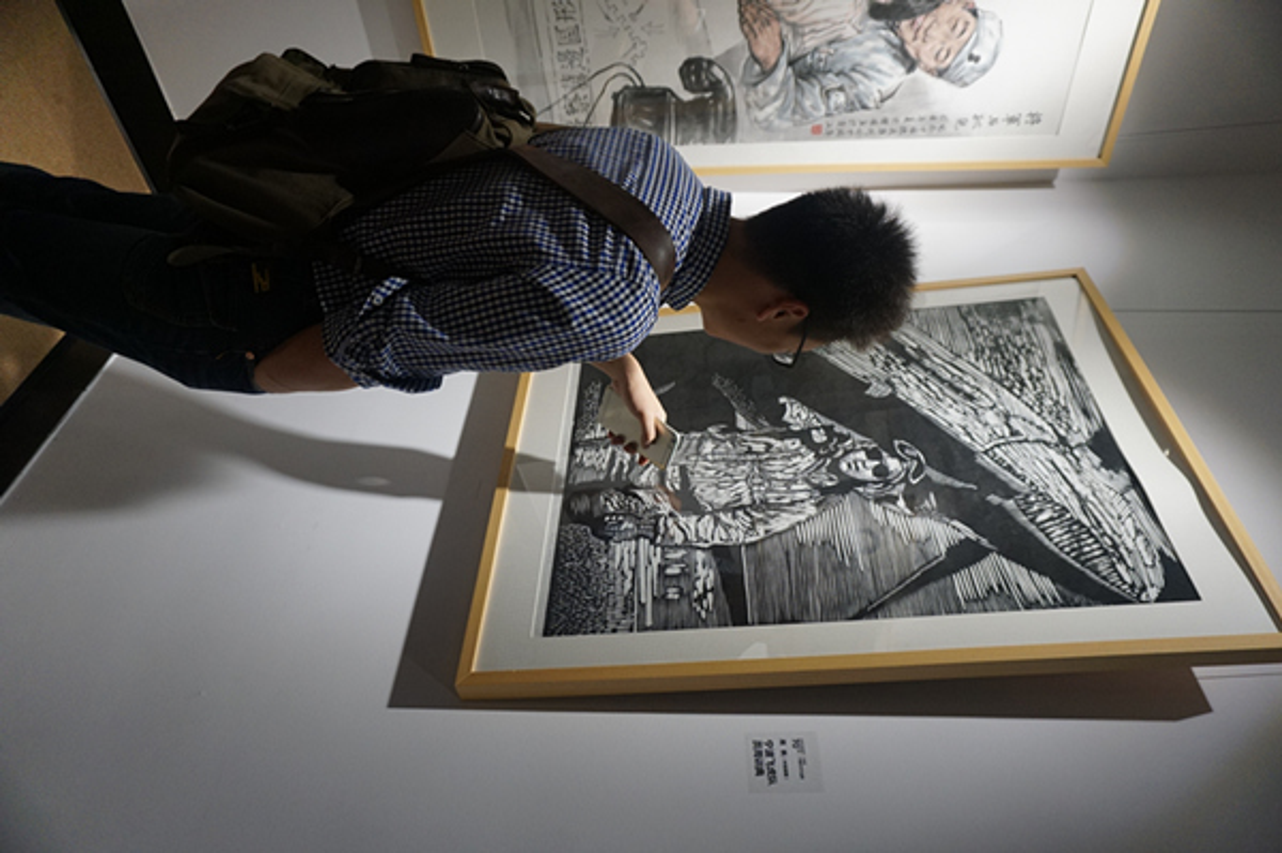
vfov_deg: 53.1
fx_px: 854
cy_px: 426
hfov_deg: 73.8
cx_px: 641
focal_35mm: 24
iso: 800
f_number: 4
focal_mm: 16
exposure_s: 1/160
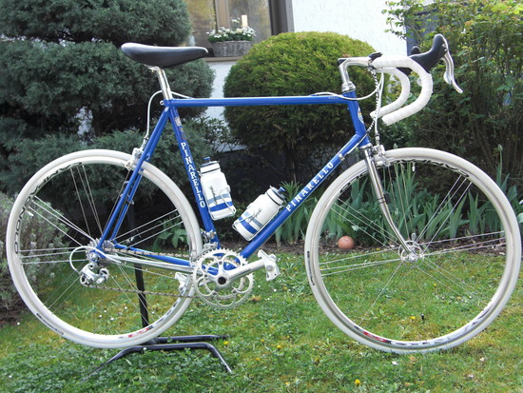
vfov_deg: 36.8
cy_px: 196
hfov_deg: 47.8
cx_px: 262
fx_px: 589
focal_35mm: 39
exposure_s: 1/60
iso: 50
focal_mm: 6.9
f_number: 3
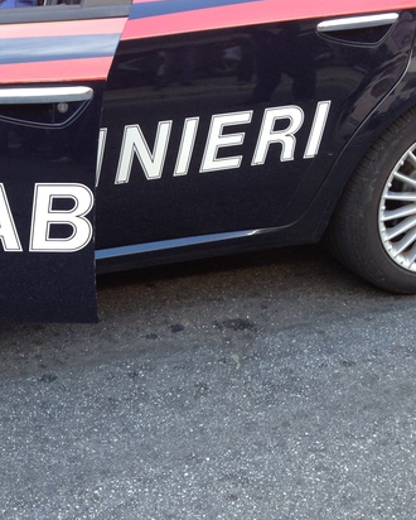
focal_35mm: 58
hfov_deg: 25.5
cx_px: 53
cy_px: 243
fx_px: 892
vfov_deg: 32.5
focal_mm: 4.28
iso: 80
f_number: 2.4
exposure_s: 1/60
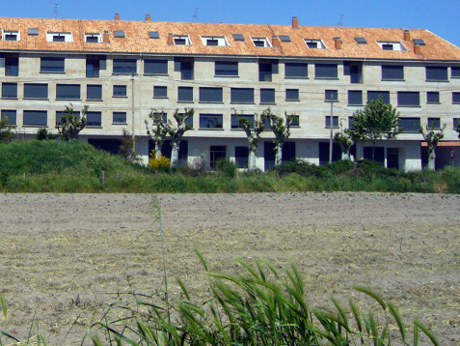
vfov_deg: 21.7
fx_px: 877
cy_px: 28
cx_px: 63
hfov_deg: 28.5
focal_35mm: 66
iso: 100
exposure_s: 1/800
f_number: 5.6
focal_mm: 5.8
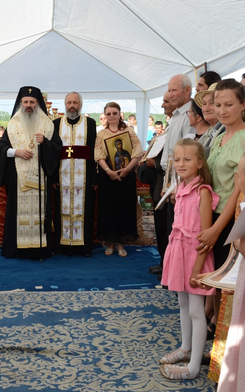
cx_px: 65
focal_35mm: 49
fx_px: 521
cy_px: 196
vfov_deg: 41.2
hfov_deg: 26.2
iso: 100
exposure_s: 1/100
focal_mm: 21
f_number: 8
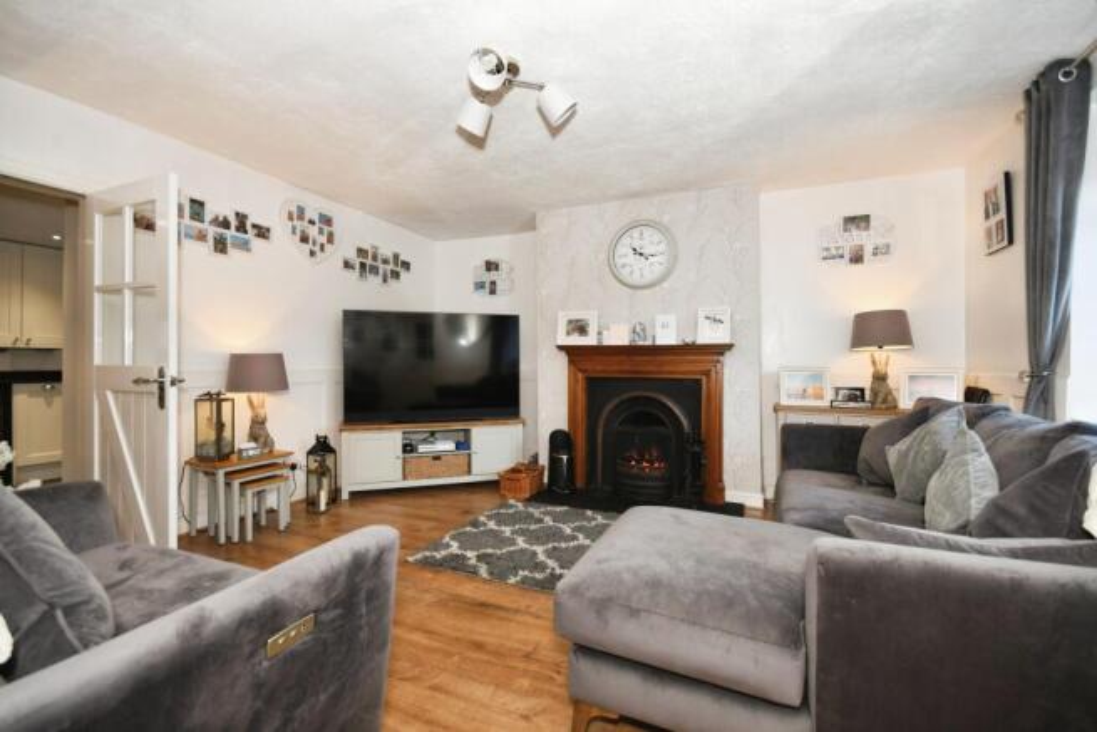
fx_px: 457
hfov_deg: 100.4
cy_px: 366
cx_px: 548
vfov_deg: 77.4
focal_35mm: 15
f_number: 8
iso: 400
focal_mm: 10
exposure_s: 1/30
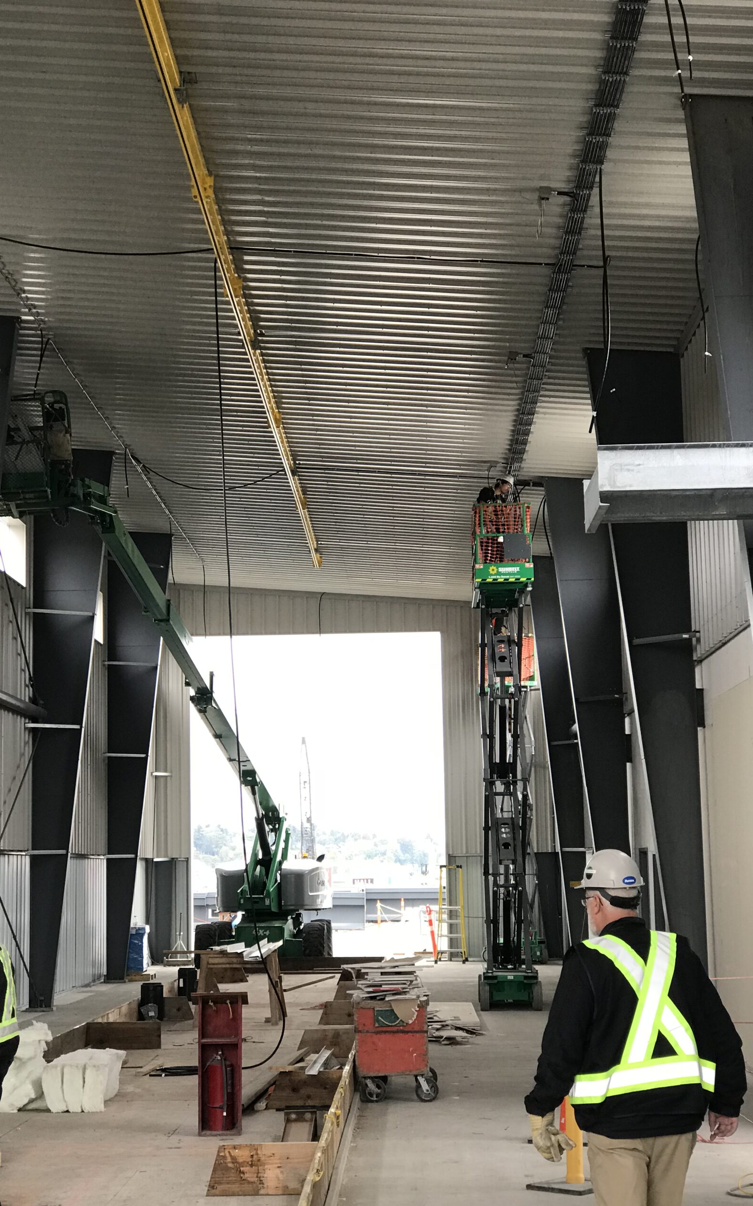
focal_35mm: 61
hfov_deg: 21.3
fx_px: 2003
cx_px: 332
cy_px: 607
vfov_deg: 33.5
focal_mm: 6.6
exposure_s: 1/60
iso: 40
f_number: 2.8
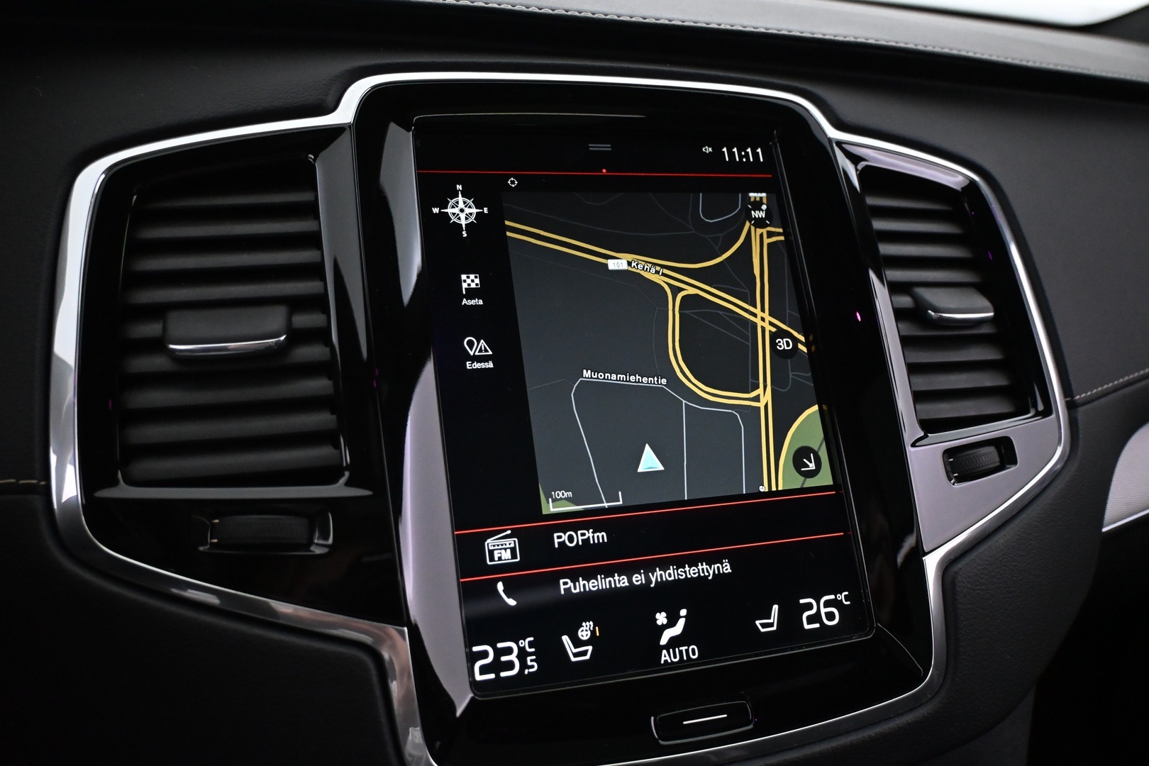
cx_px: 574
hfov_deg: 60.7
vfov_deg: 42.6
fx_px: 981
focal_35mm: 31
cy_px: 383
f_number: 3.8
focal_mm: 20.5
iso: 4000
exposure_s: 1/60
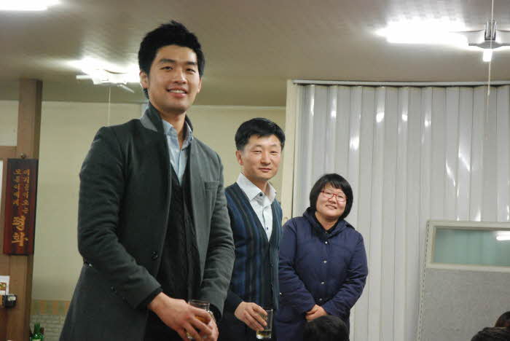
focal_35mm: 90
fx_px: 1276
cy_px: 170
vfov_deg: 15.2
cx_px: 255
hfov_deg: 22.6
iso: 1600
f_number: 4.5
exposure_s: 1/80
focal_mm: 60
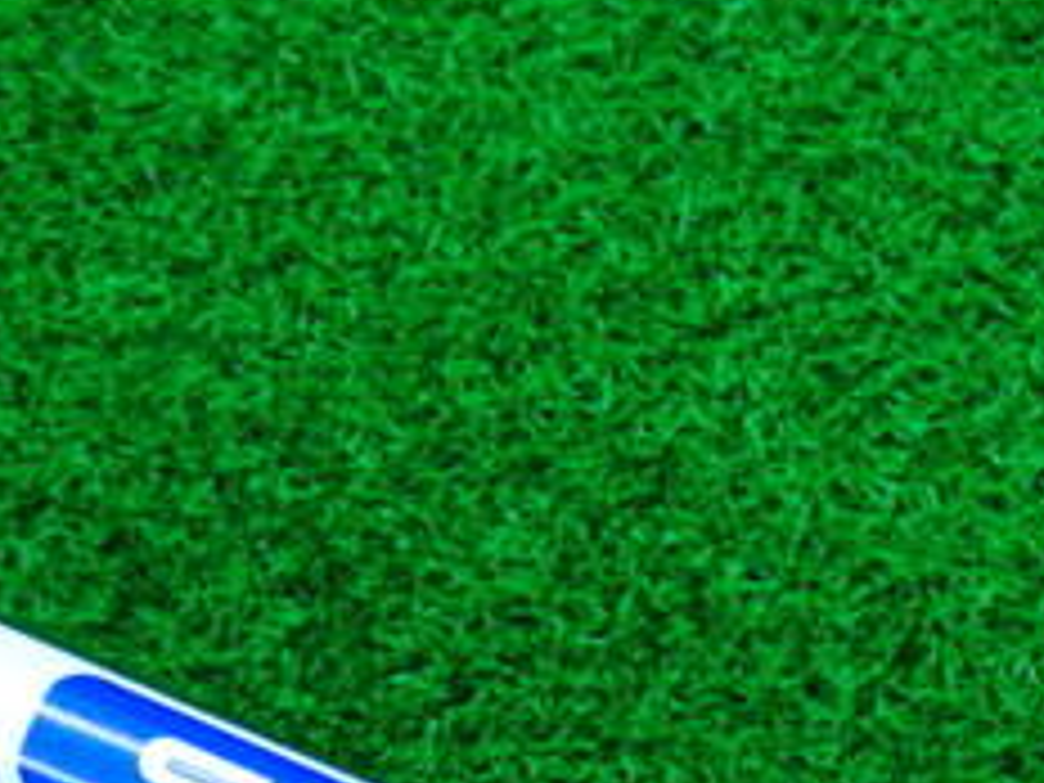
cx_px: 459
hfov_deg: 19.3
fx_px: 3076
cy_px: 900
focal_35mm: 102
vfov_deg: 14.1
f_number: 3.6
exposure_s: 1/40
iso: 400
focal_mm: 6.42
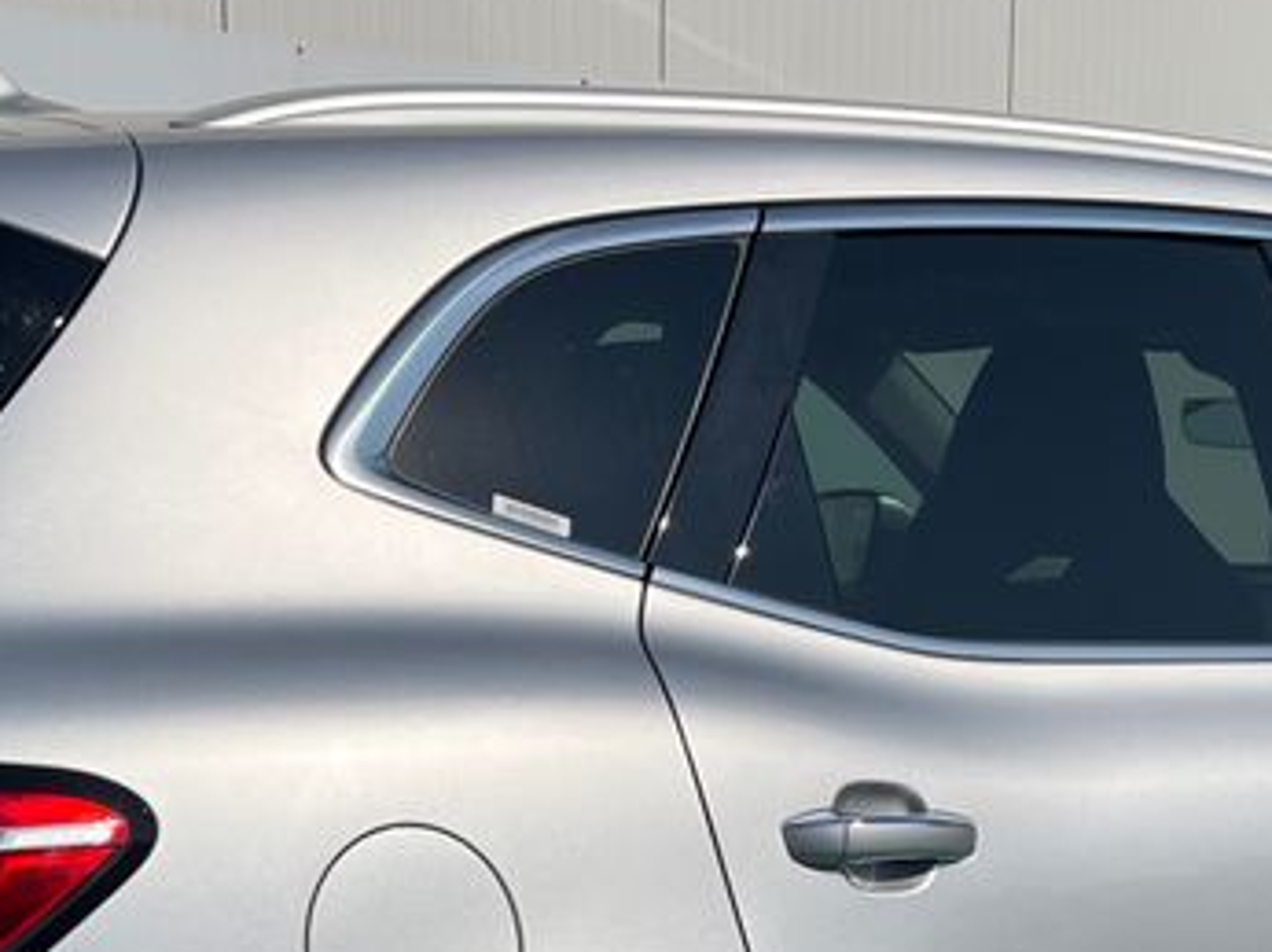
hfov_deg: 25.4
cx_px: 640
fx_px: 2827
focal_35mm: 77
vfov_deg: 18.4
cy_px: 1062
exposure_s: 1/9091
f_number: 1.6
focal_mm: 5.1
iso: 50
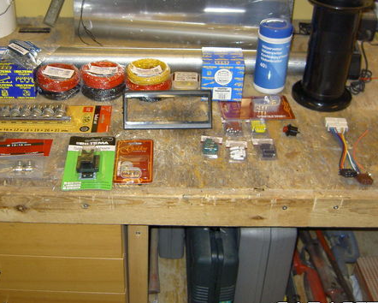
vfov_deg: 31.3
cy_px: 110
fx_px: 537
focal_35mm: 48
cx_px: 146
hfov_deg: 38.6
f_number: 2.8
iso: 100
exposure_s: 1/60
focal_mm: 5.6
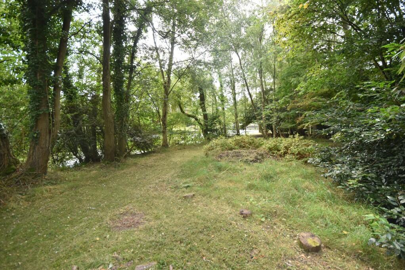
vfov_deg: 77.3
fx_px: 169
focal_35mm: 15
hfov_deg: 100.4
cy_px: 135
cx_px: 202
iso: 720
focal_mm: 10
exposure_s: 1/125
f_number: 5.6
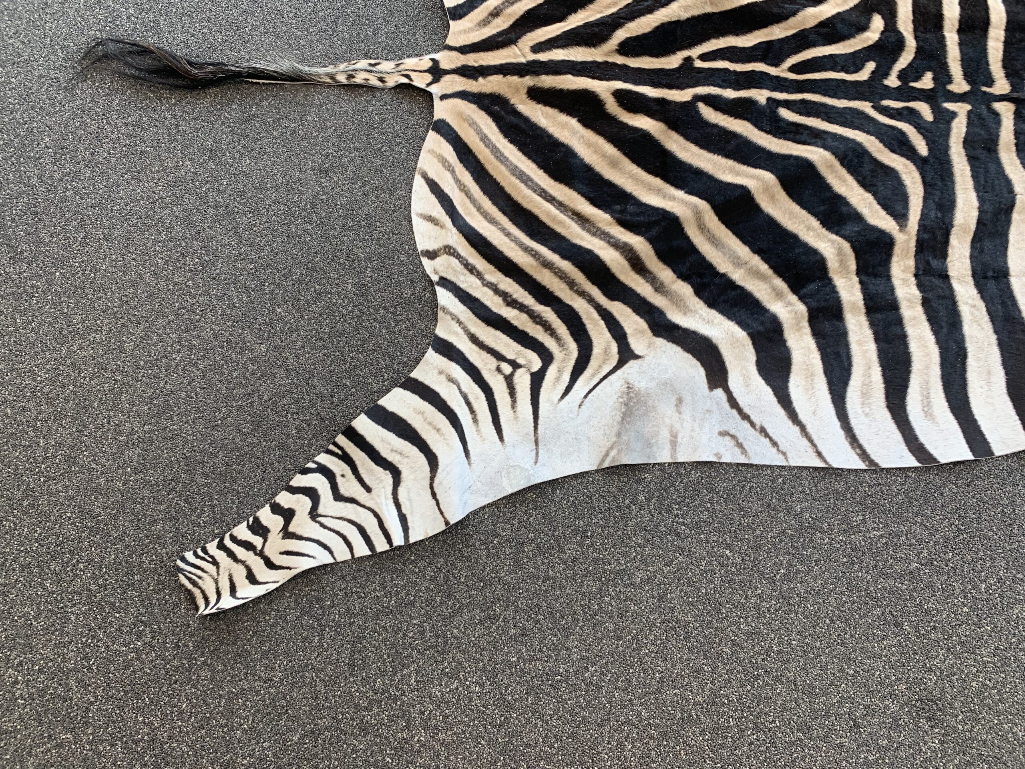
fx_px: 770
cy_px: 384
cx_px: 512
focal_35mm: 26
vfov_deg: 53.1
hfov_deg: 67.3
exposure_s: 1/100
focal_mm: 4.25
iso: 80
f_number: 1.8
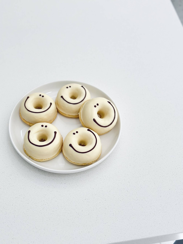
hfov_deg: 30.3
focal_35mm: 48
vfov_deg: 39.7
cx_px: 92
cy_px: 122
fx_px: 338
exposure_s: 1/265
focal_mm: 6.86
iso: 80
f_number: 1.78
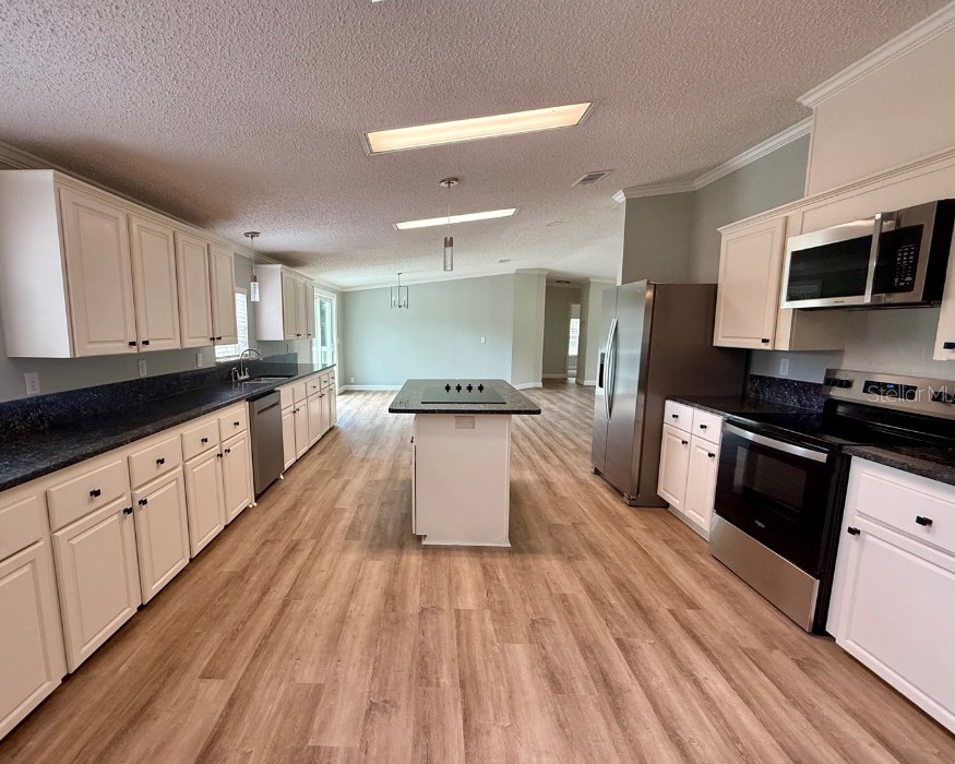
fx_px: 452
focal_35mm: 16
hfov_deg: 92.5
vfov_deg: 80.4
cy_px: 393
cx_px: 411
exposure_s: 1/120
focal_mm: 2.22
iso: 200
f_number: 2.2
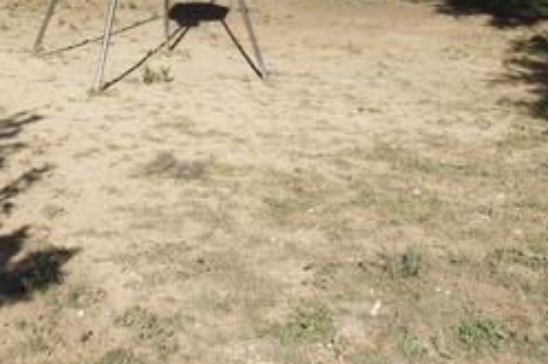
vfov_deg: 20.7
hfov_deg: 32.1
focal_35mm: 62
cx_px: 175
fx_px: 943
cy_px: -50
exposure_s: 1/160
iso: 100
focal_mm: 24
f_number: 10
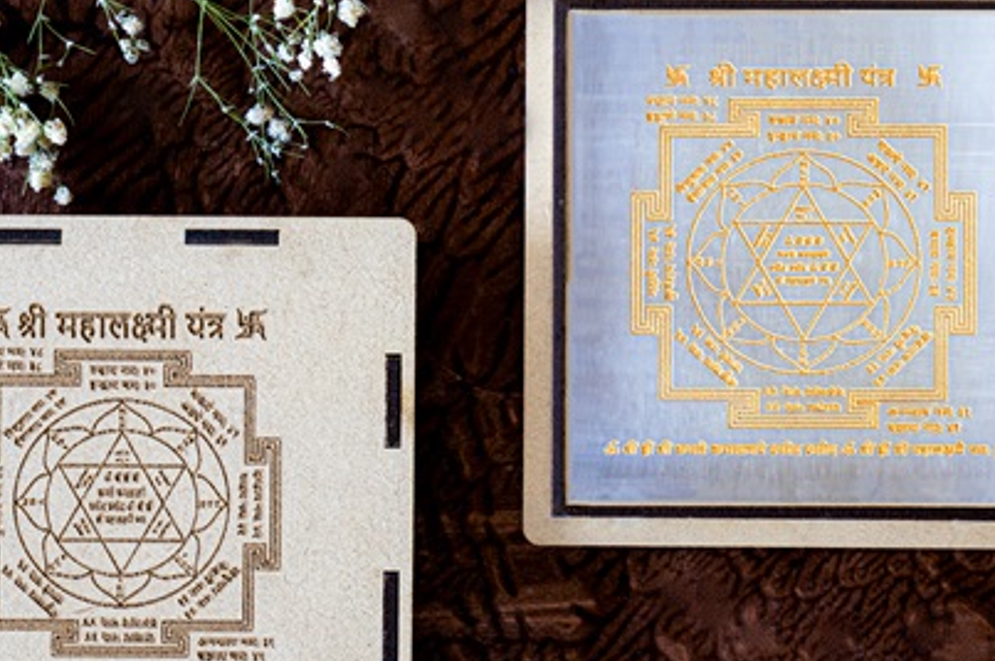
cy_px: 421
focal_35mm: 113
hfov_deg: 18.1
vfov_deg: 12.1
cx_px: 511
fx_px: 3121
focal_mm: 70
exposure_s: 1/125
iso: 1000
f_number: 5.6
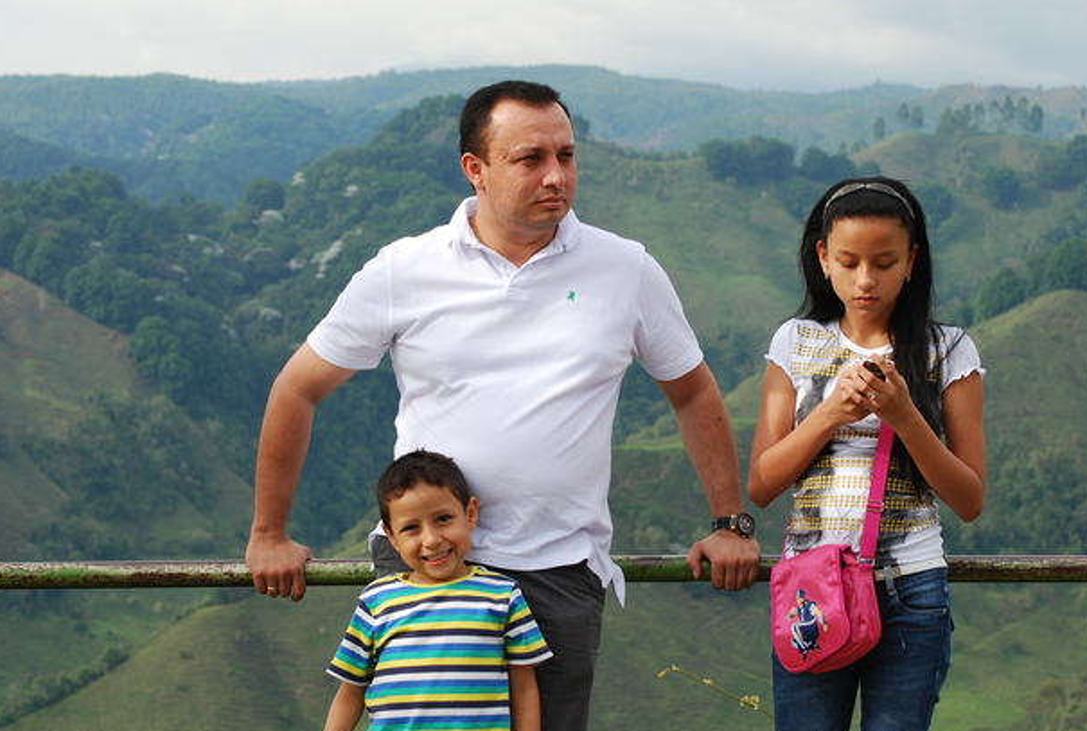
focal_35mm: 111
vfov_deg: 12.4
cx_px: 566
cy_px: 368
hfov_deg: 18.4
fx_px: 3361
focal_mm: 70
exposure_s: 1/160
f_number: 9
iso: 200
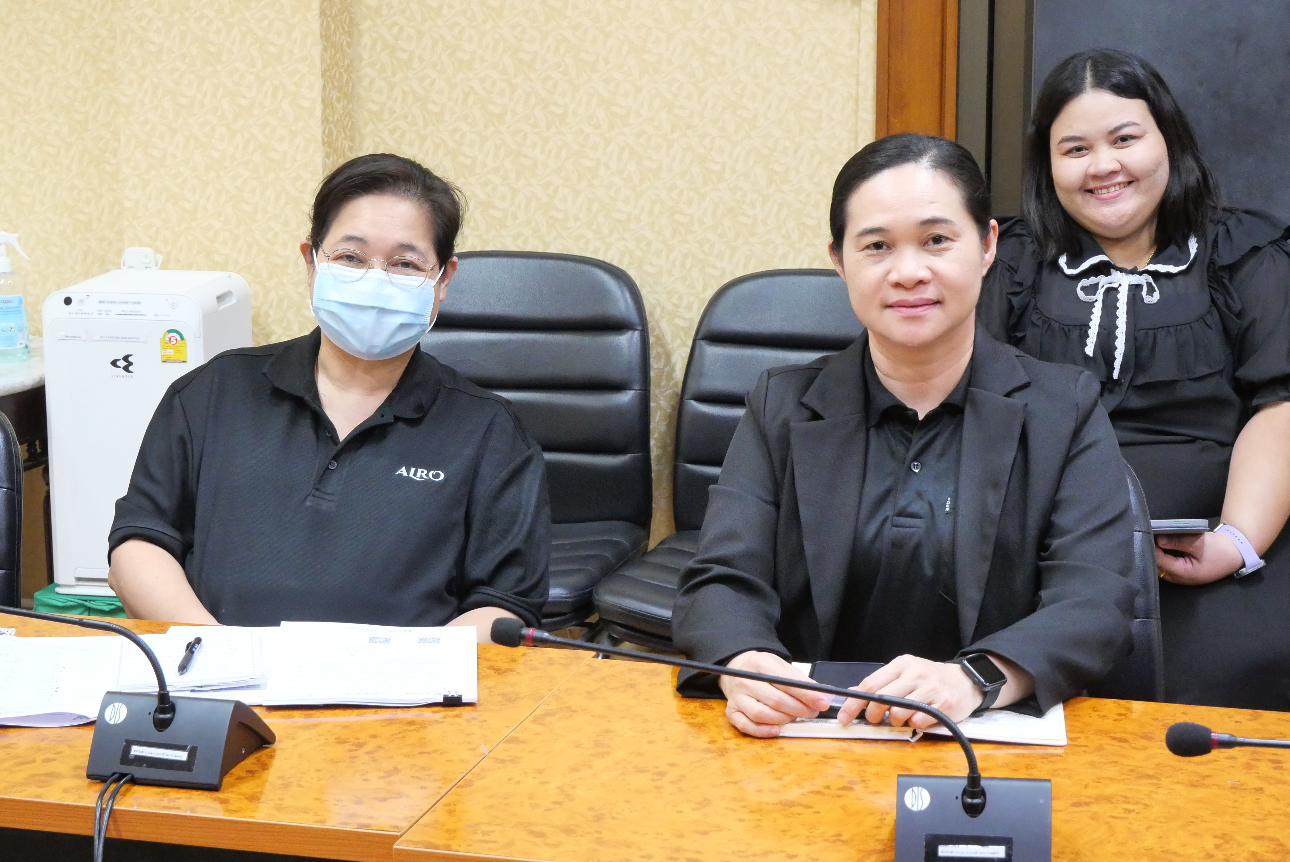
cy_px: 431
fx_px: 2797
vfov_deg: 17.5
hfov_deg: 26.0
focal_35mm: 78
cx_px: 645
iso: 3200
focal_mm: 38
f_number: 6.3
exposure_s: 1/15
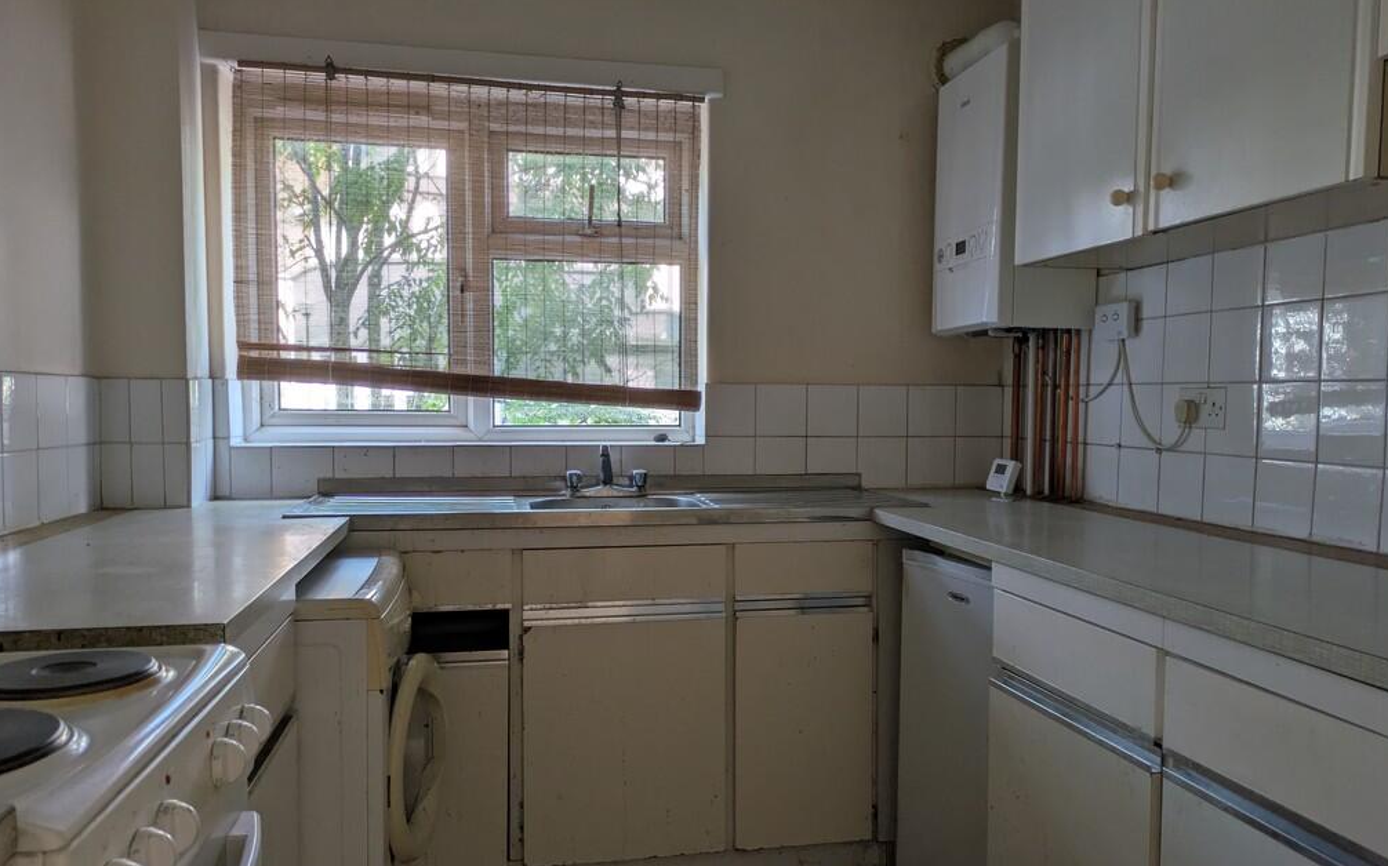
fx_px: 1021
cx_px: 700
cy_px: 481
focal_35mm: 27
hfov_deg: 68.4
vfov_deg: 45.9
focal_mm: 5.43
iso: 82
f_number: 1.89
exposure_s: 1/33.3
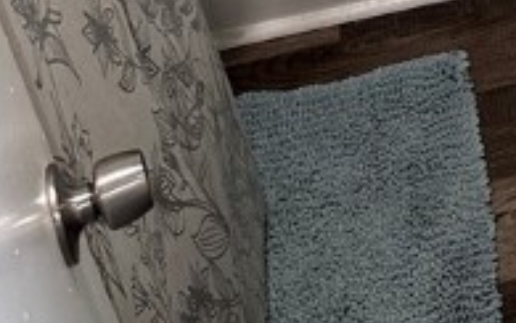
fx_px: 1407
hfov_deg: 19.0
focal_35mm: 100
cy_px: -556
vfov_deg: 10.4
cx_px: 704
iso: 125
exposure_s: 1/120
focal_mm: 6.86
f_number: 1.78
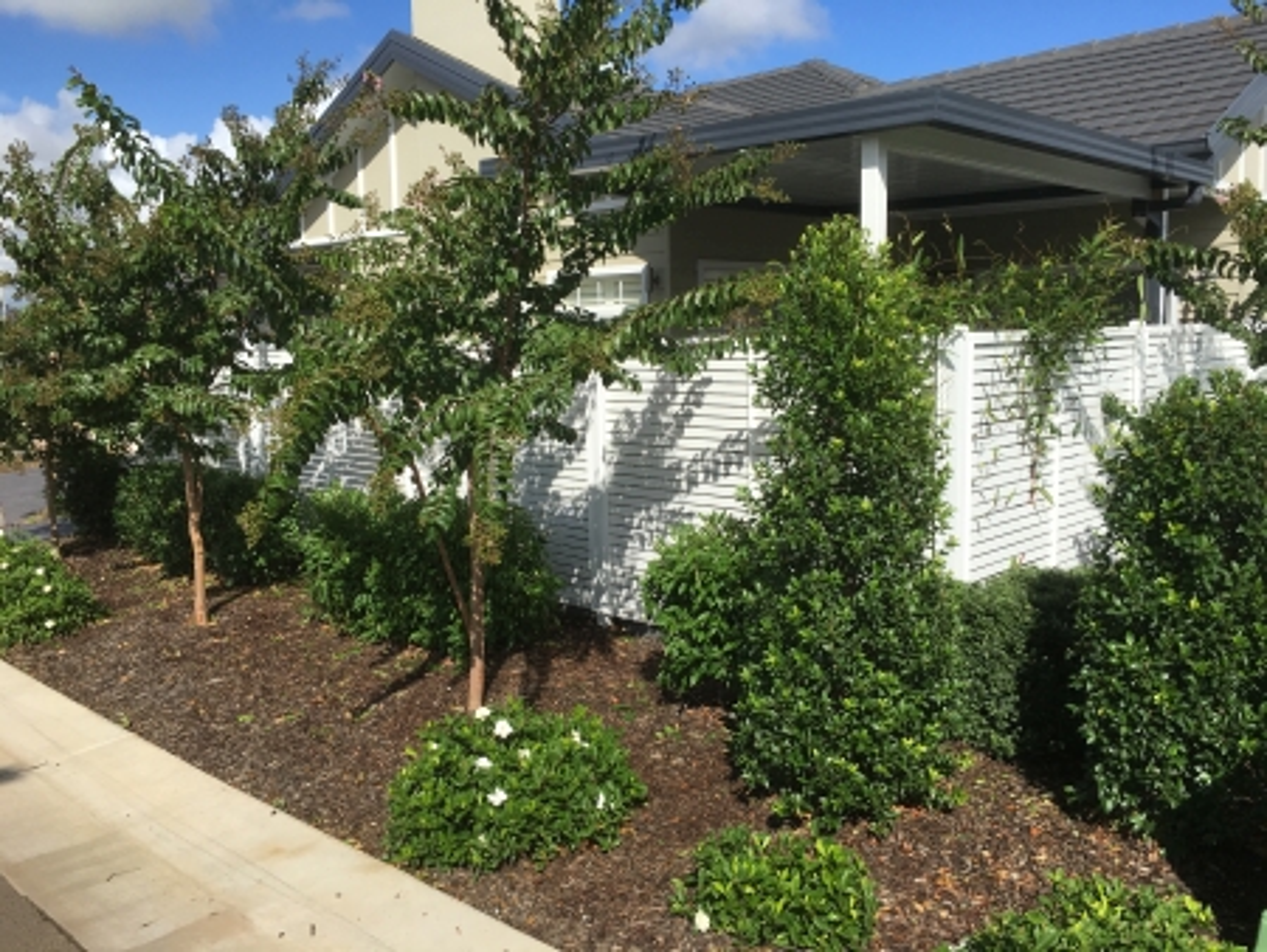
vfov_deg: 48.3
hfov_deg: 61.6
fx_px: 1062
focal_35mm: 29
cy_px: 476
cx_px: 634
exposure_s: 1/2198
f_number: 2.2
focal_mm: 4.15
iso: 25
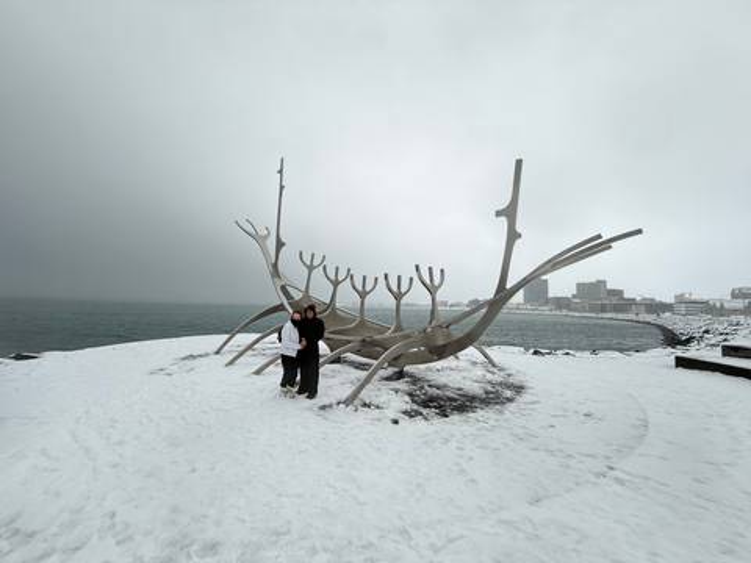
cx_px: 376
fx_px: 304
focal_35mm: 14
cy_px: 282
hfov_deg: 102.1
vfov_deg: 85.7
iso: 50
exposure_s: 1/127
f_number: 2.2
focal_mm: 2.22
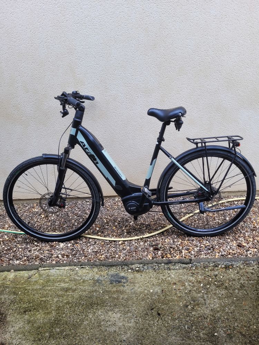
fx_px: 259
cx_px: 130
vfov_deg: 67.3
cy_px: 172
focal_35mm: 26
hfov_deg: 53.1
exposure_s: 1/220
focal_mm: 5.4
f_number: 1.8
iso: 40
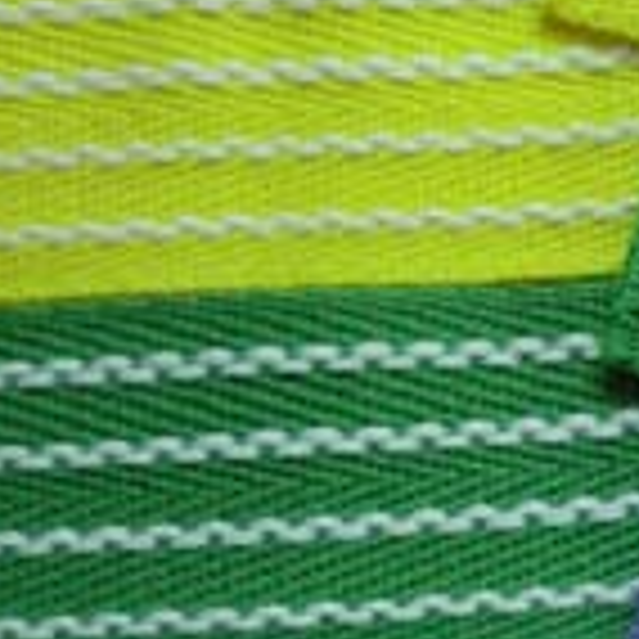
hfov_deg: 20.4
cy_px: 340
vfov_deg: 21.4
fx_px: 1692
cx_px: 711
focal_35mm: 81
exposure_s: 1/60
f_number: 2.8
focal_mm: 4.7
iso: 160
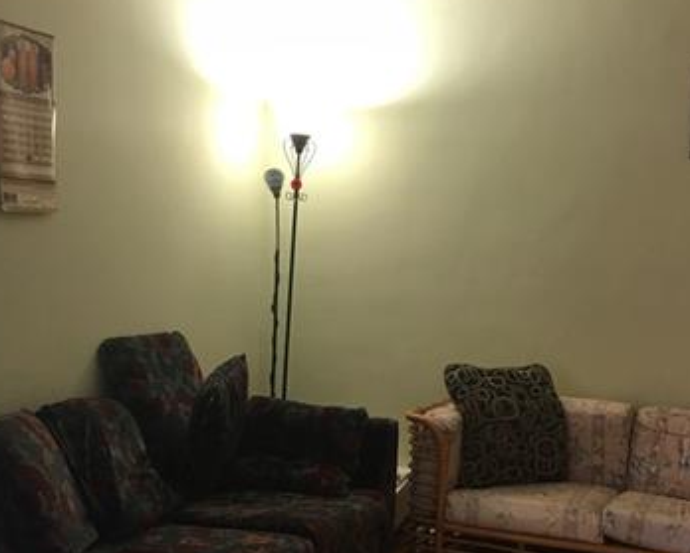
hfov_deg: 36.0
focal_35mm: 52
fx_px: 1063
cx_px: 321
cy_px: 385
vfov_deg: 28.9
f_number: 2.2
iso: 40
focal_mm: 4.15
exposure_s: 1/15
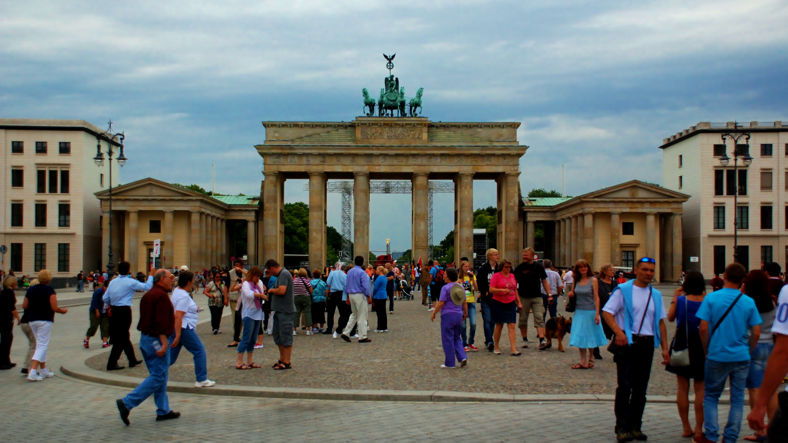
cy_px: 241
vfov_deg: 24.2
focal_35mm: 50
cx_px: 395
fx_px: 1035
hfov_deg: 41.7
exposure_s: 1/4000
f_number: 4.2
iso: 800
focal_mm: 31
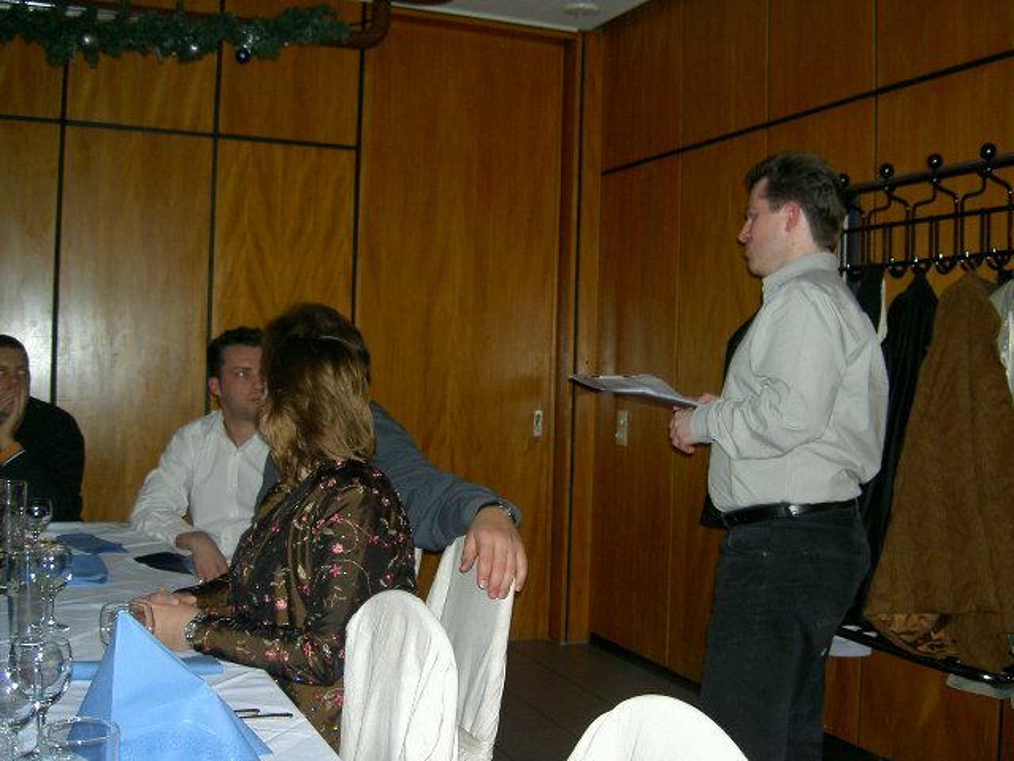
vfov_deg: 36.8
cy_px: 380
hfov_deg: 47.9
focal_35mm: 39
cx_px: 507
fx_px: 1142
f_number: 2.8
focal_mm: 8
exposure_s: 1/59.5
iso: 100
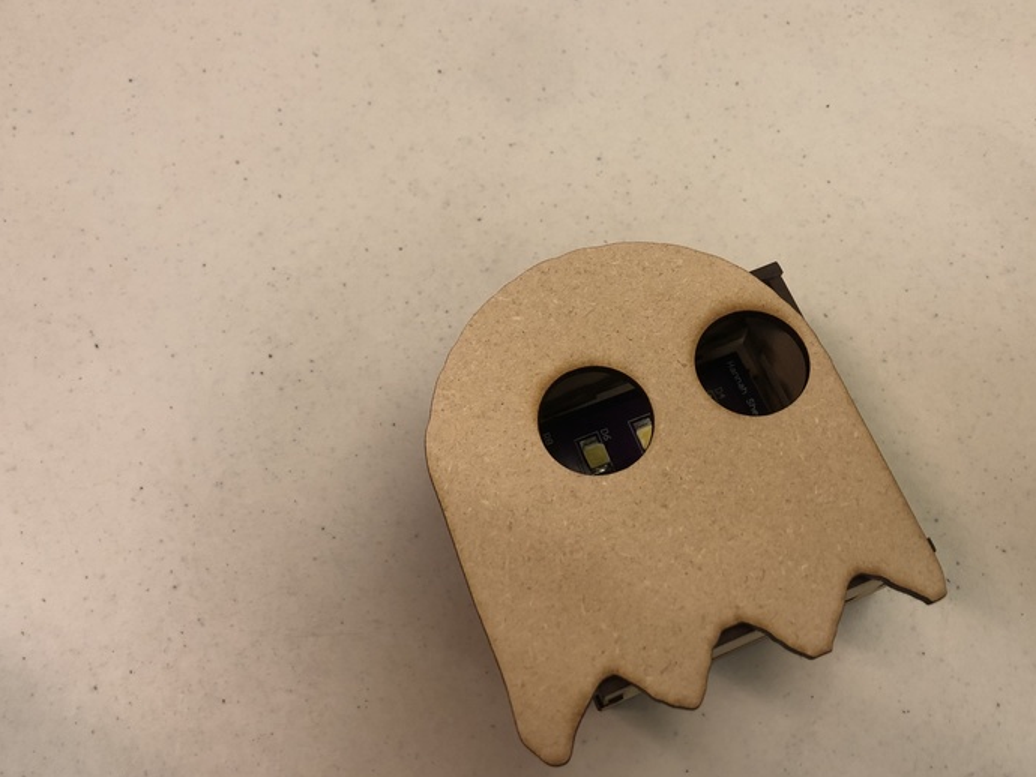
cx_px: 571
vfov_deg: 45.5
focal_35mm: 31
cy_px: 370
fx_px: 928
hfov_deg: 58.2
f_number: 1.8
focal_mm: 3.99
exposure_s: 1/30
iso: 32
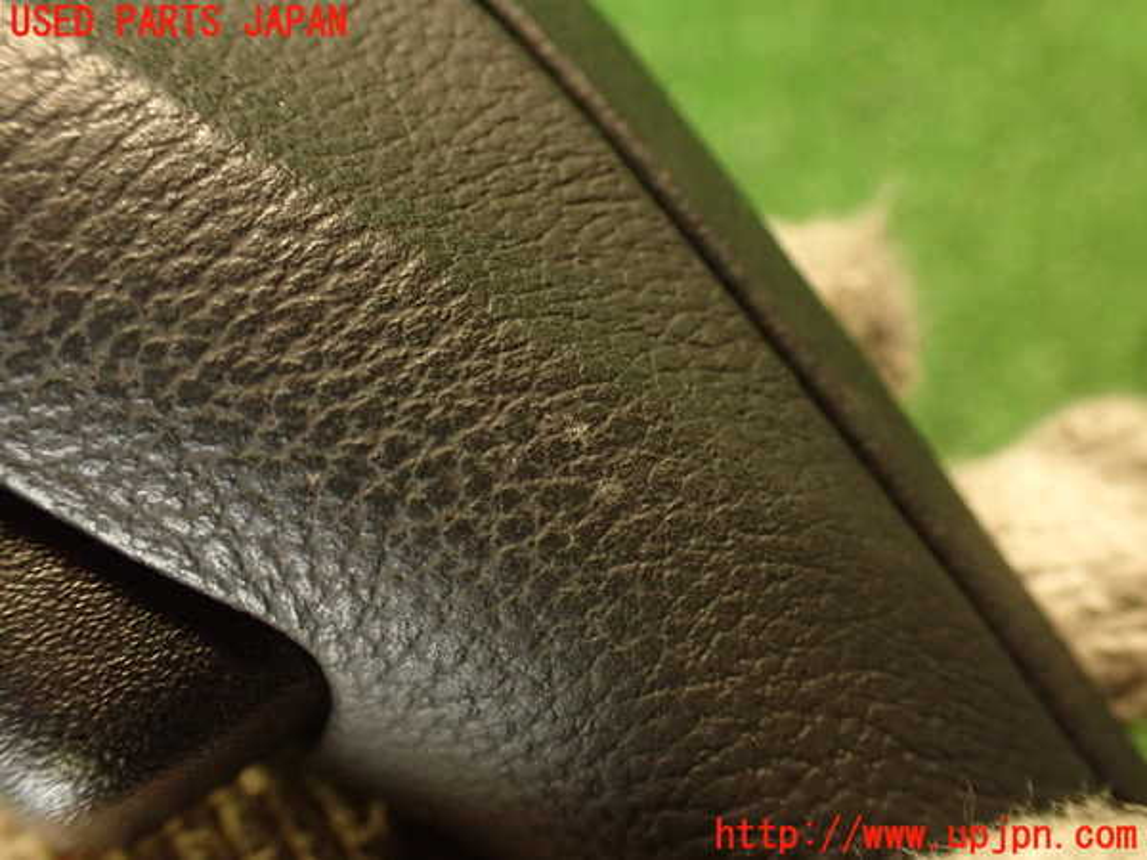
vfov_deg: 44.2
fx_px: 1060
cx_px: 574
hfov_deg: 56.8
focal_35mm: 32
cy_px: 430
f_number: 2.4
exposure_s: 1/30
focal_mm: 5.79
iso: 800
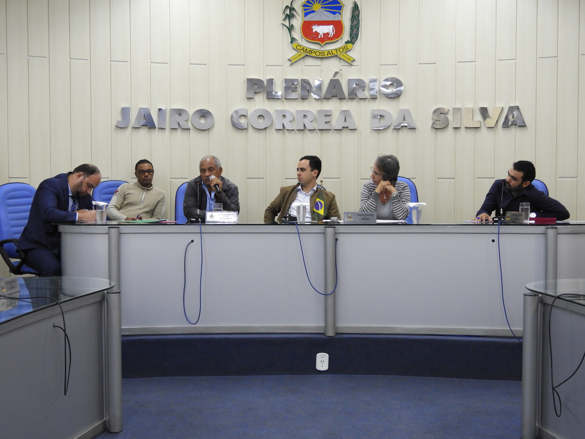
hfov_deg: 38.2
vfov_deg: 29.1
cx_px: 292
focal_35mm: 50
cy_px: 220
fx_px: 845
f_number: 4
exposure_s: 1/20
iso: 400
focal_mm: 9
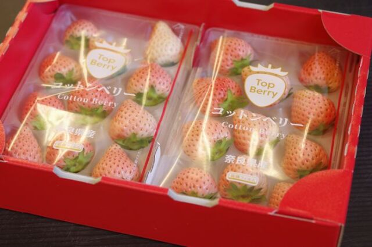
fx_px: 774
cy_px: 124
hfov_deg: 27.0
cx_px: 186
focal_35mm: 75
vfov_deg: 18.1
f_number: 4
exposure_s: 1/100
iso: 800
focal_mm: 50
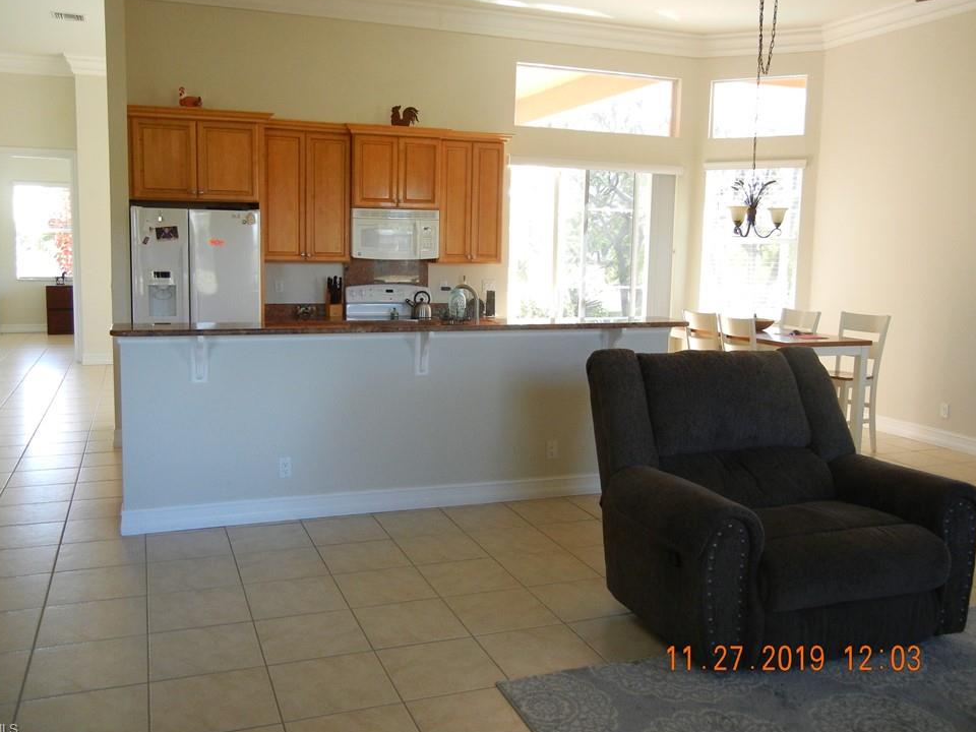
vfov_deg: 44.1
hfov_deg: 56.8
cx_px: 464
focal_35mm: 32
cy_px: 349
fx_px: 902
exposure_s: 1/58
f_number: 3.5
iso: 400
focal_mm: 5.4
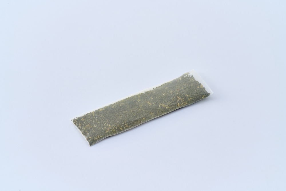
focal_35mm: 90
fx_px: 715
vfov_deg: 15.2
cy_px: 96
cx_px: 143
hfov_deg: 22.6
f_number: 11
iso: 160
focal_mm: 90
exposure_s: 1/125
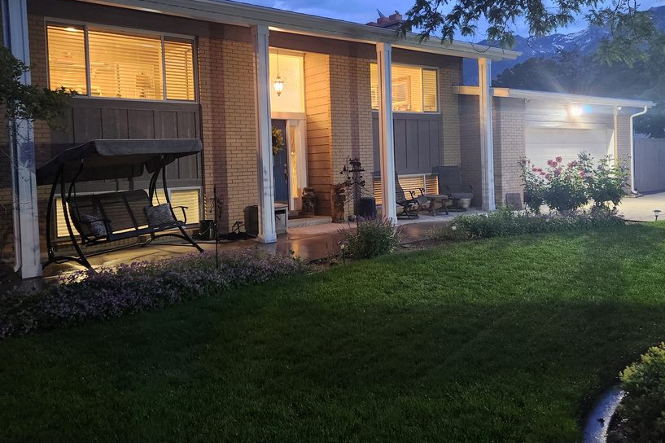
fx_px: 554
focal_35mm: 30
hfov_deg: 61.9
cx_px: 326
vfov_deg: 43.4
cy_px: 186
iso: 640
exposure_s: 1/24
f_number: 1.8
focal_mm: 5.4
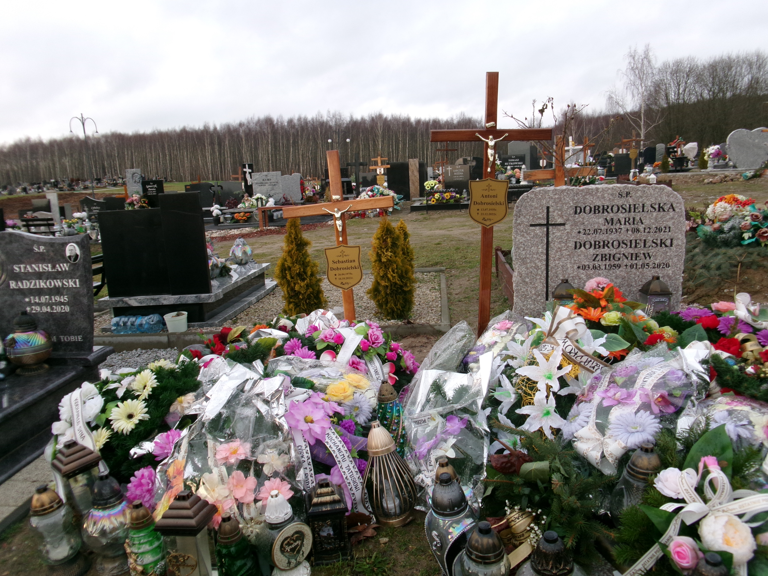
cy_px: 288
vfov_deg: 49.7
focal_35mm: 28
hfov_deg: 63.4
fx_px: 621
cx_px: 384
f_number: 3.9
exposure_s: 1/56
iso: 100
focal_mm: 5.1
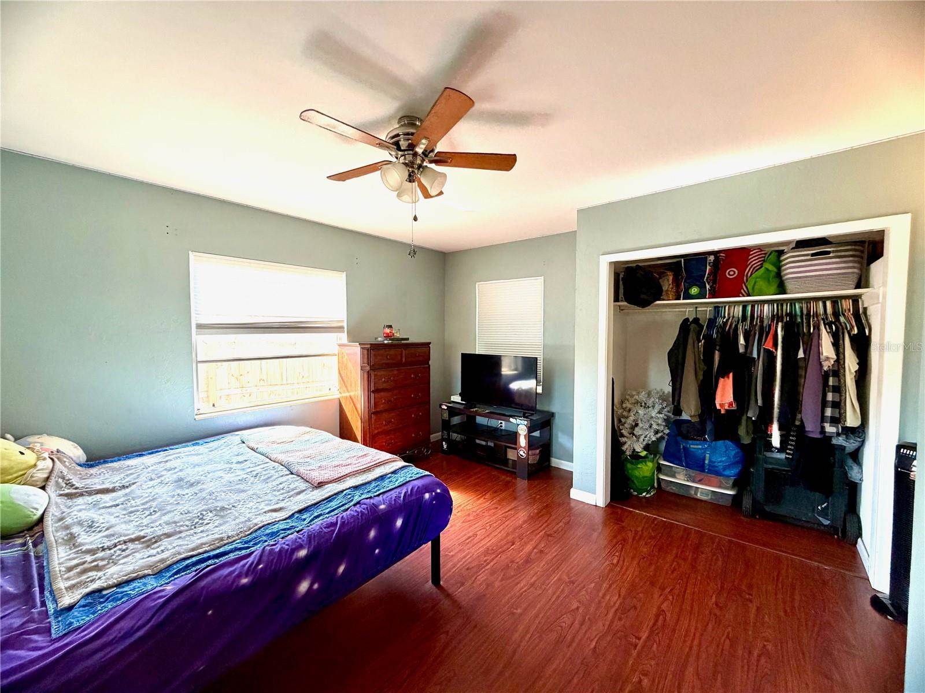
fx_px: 374
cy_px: 346
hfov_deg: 102.1
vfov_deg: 85.7
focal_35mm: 14
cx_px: 462
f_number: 2.2
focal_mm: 2.22
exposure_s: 1/113
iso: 320
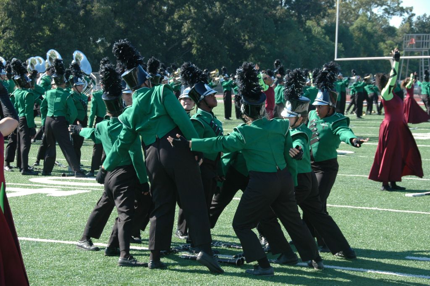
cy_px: 143
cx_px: 215
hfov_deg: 21.9
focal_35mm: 93
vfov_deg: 14.7
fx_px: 1109
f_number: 7.1
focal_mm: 62
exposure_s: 1/200
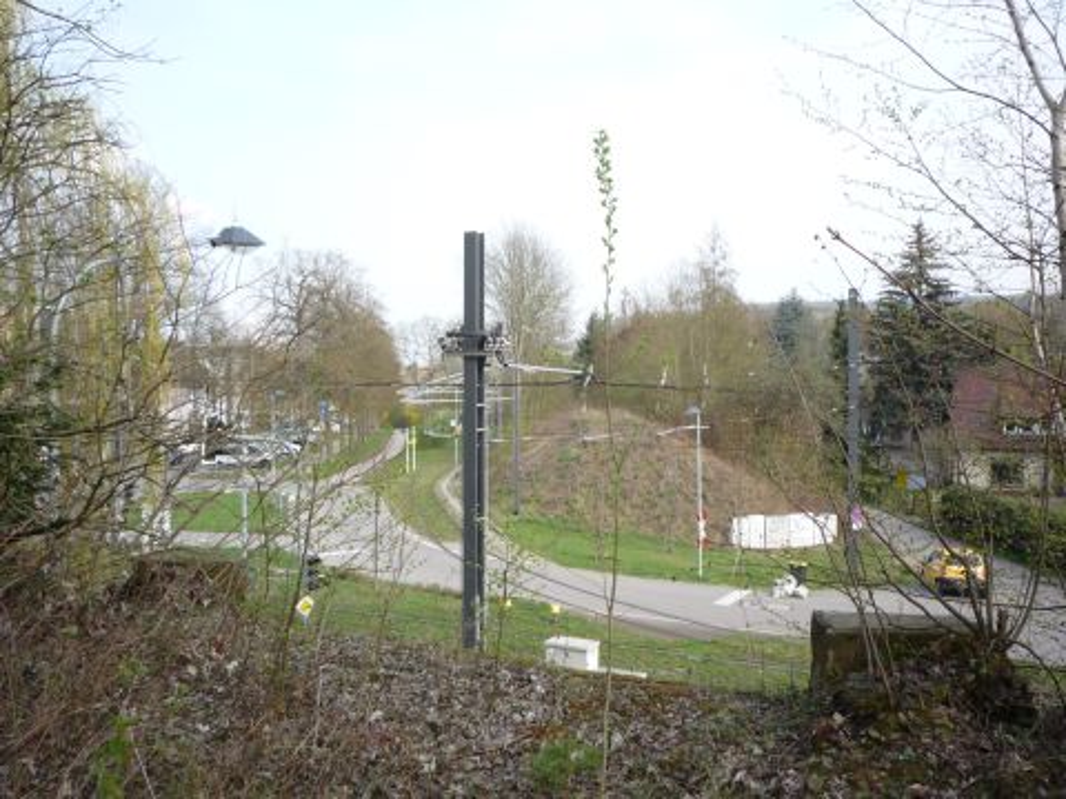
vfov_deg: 44.2
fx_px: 985
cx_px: 533
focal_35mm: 32
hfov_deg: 56.8
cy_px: 400
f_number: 4
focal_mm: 5.2
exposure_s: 1/250
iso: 100
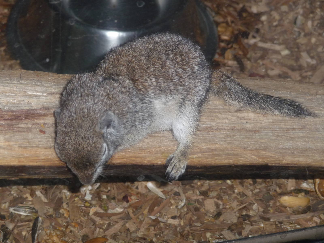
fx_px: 1863
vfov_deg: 7.5
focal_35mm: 199
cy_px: 122
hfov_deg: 9.9
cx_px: 162
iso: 200
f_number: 4.8
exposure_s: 1/50
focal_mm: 34.2
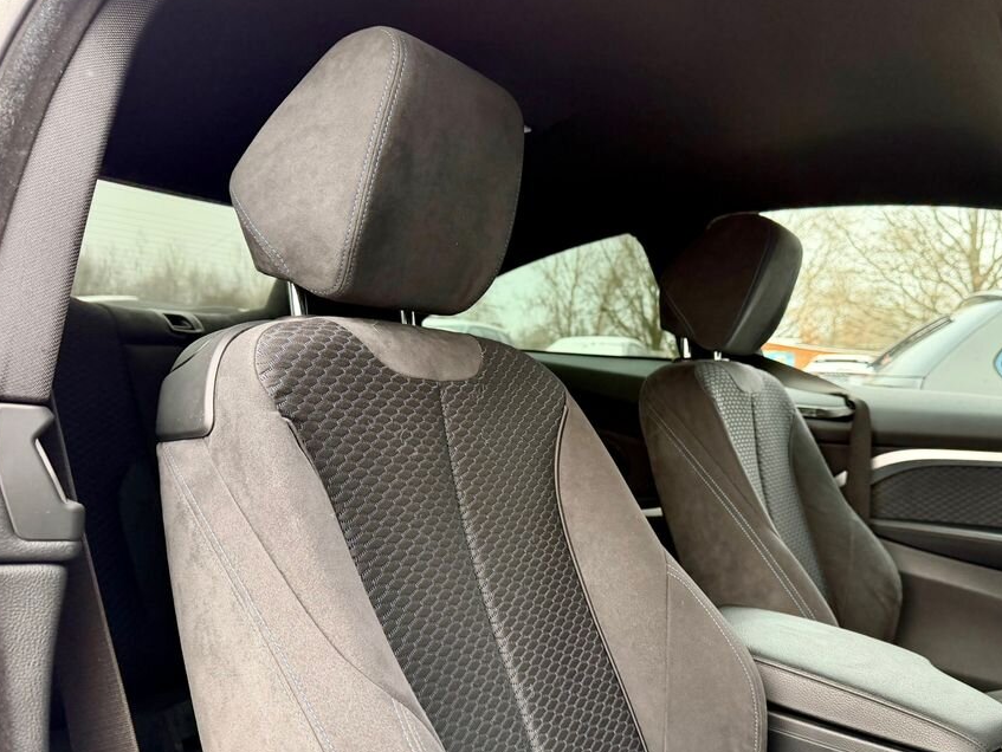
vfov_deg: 48.2
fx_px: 840
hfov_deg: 61.4
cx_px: 571
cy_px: 419
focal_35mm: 29
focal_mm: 6.76
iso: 200
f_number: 1.78
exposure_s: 1/121
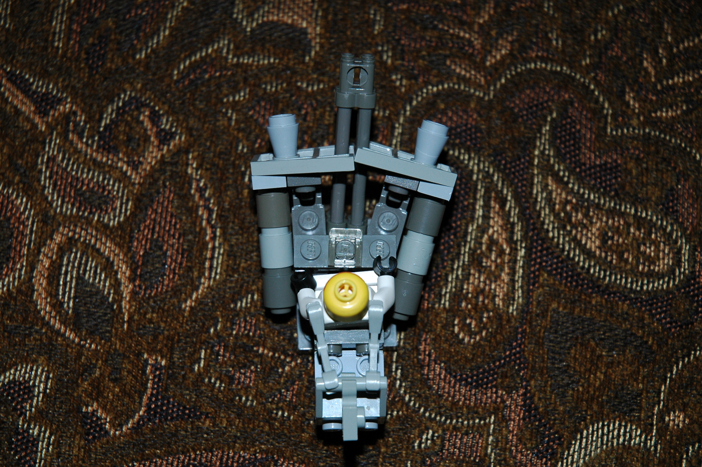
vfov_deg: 13.0
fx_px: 2046
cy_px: 234
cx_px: 351
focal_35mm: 105
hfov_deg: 19.5
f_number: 7.1
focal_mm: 70
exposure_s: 1/125
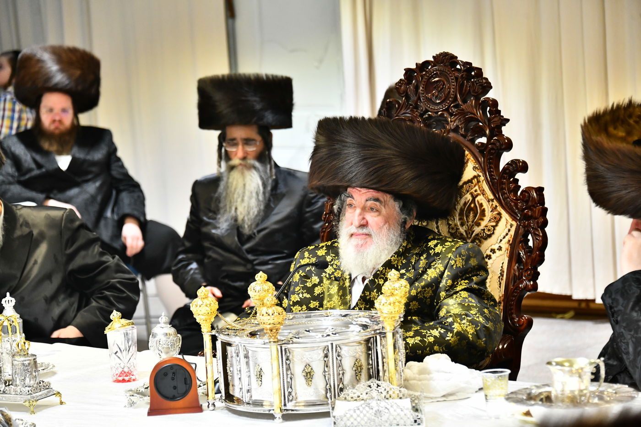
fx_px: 2403
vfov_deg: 10.2
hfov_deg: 15.2
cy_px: 214
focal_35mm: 135
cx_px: 320
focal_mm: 135
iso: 3200
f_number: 5.6
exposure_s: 1/160
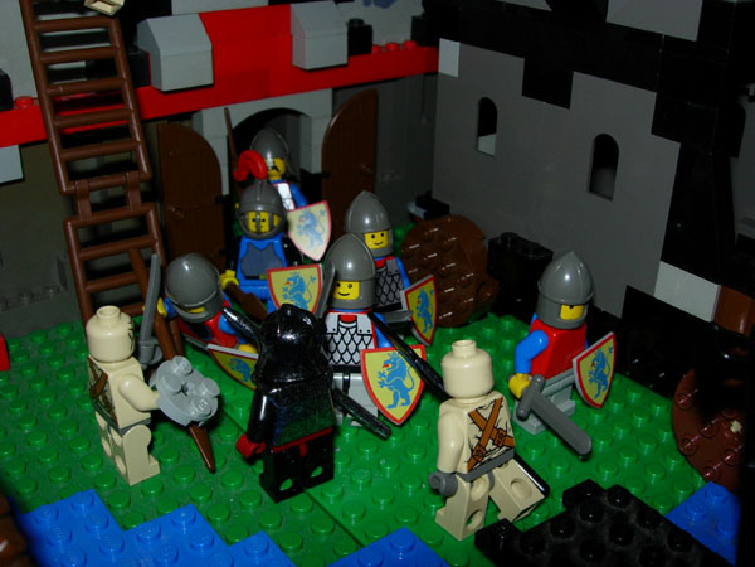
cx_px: 378
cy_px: 284
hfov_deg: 49.0
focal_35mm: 38
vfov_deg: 37.7
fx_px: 829
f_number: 4.8
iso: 79
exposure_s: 1/64
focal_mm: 7.8
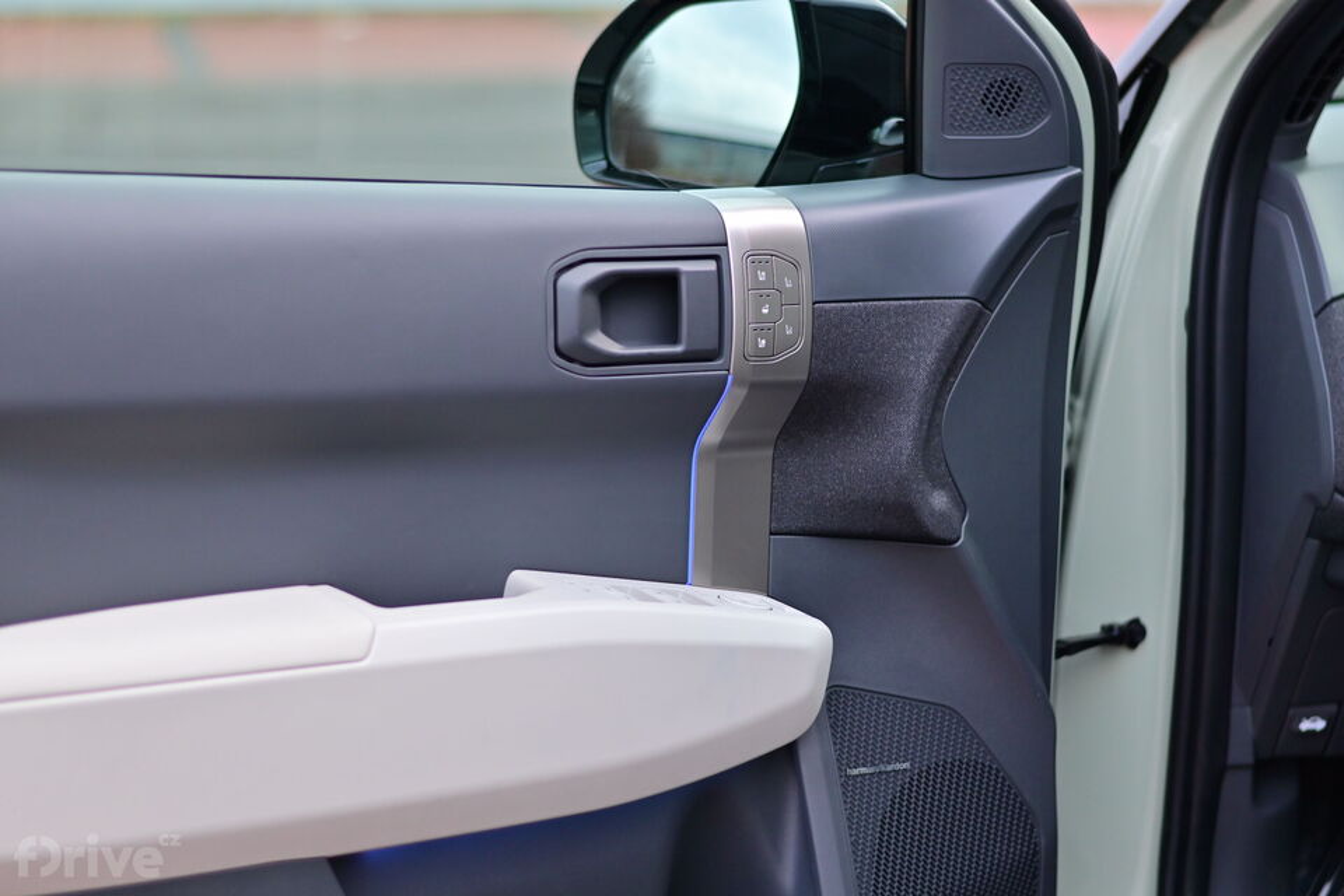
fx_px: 2800
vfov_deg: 18.2
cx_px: 672
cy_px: 448
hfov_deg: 27.0
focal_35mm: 75
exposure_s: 1/400
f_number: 2
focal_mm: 50
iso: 400
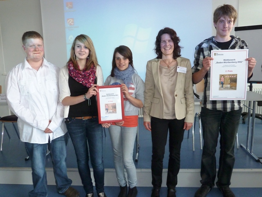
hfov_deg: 69.4
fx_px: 189
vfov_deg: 54.9
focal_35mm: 25
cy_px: 98
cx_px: 131
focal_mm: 4.1
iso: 250
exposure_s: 1/30
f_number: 3.3
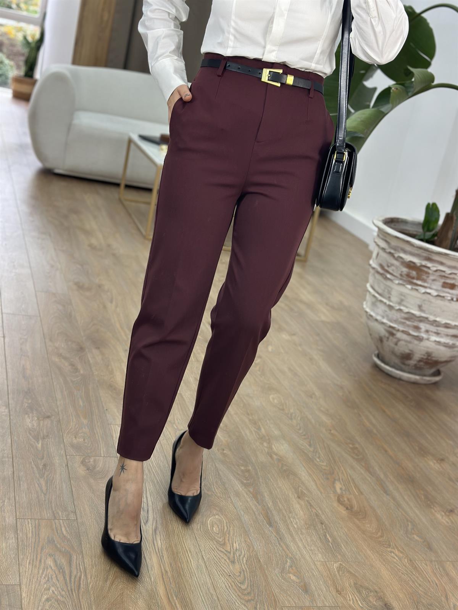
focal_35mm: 48
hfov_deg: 30.3
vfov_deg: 39.7
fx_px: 847
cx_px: 229
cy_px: 305
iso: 100
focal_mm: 6.86
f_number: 1.78
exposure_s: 1/100
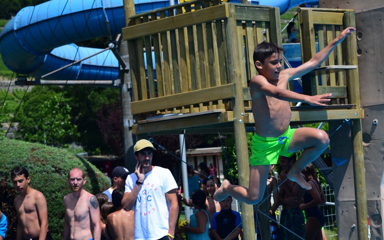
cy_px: 173
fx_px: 1005
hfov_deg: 21.6
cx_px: 255
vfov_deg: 13.6
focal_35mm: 96
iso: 200
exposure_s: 1/1600
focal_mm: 46
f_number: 5
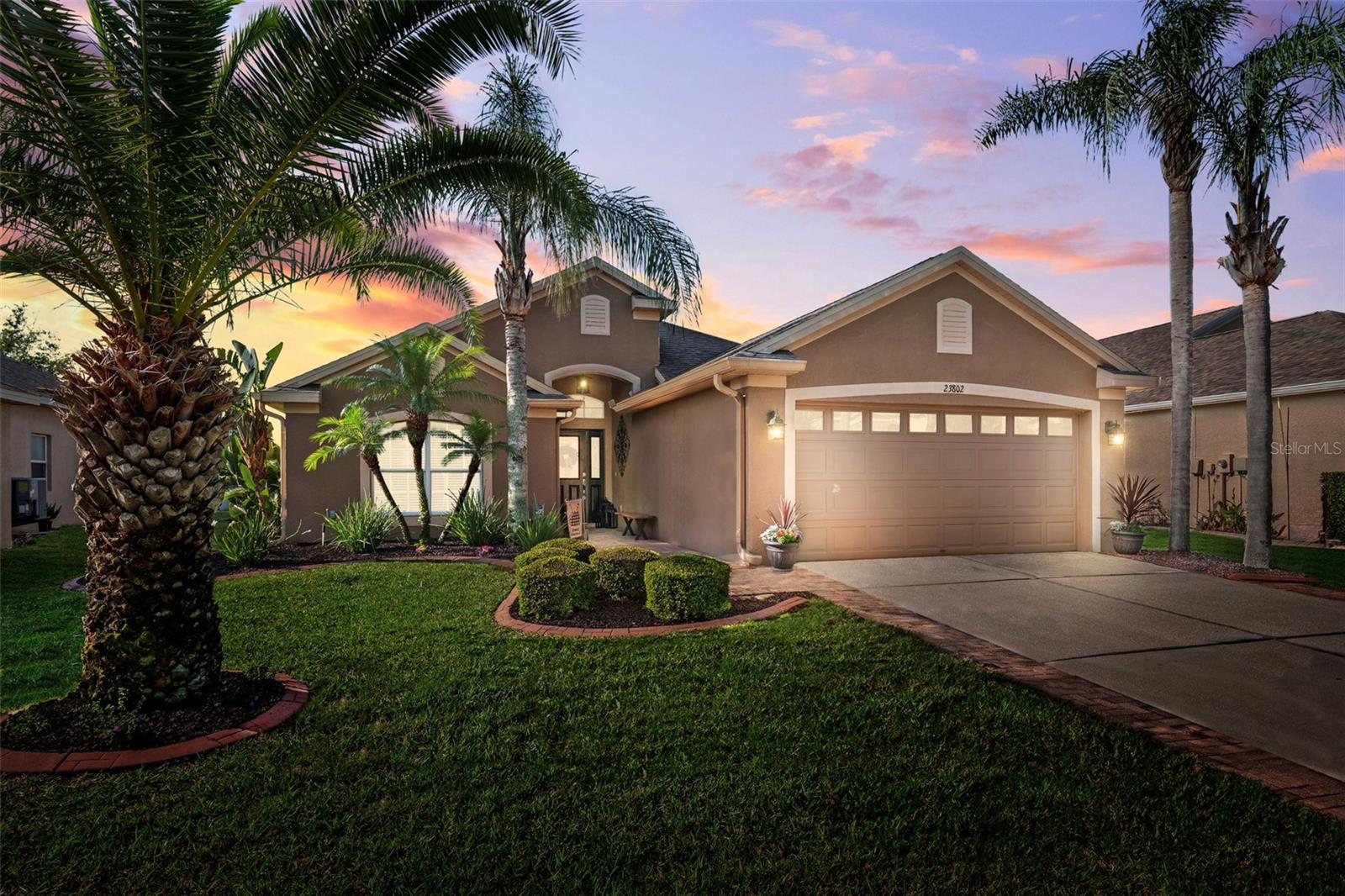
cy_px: 448
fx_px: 747
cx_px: 672
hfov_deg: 84.0
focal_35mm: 20
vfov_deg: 61.9
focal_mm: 20
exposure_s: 1/100
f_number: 8
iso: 100
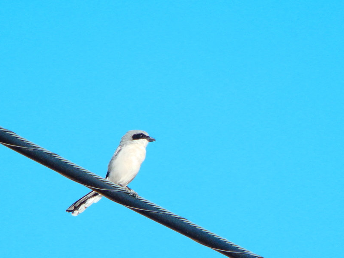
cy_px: 166
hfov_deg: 1.6
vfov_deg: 1.2
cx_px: 149
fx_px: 12621
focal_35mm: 1270
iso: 250
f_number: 5.7
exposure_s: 1/1000
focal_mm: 160
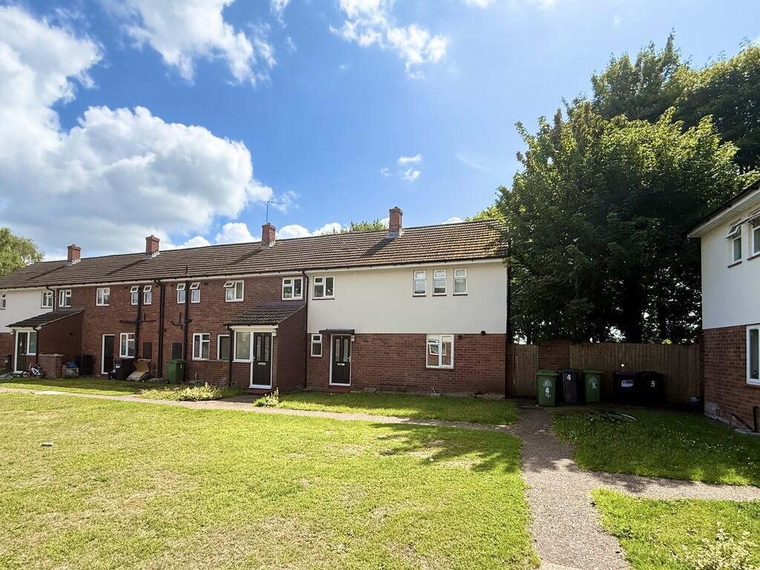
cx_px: 380
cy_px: 285
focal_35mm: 14
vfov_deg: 85.7
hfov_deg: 102.1
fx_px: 307
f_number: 2.2
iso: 64
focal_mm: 2.22
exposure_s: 1/1312
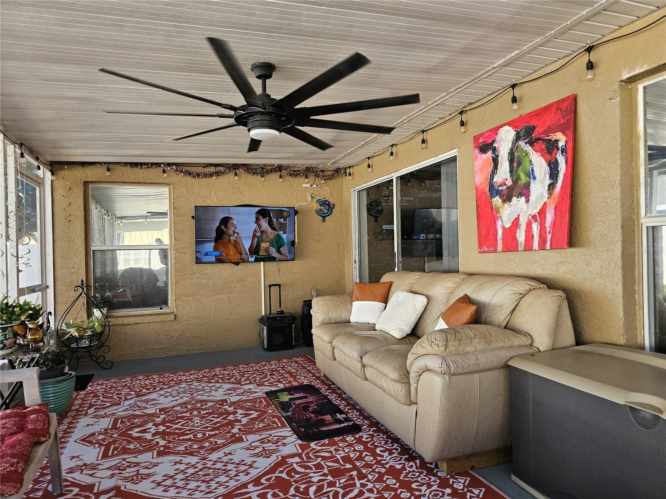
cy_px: 250
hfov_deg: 73.9
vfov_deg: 58.9
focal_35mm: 23
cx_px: 333
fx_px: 443
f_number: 1.7
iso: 100
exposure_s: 1/359
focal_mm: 6.3
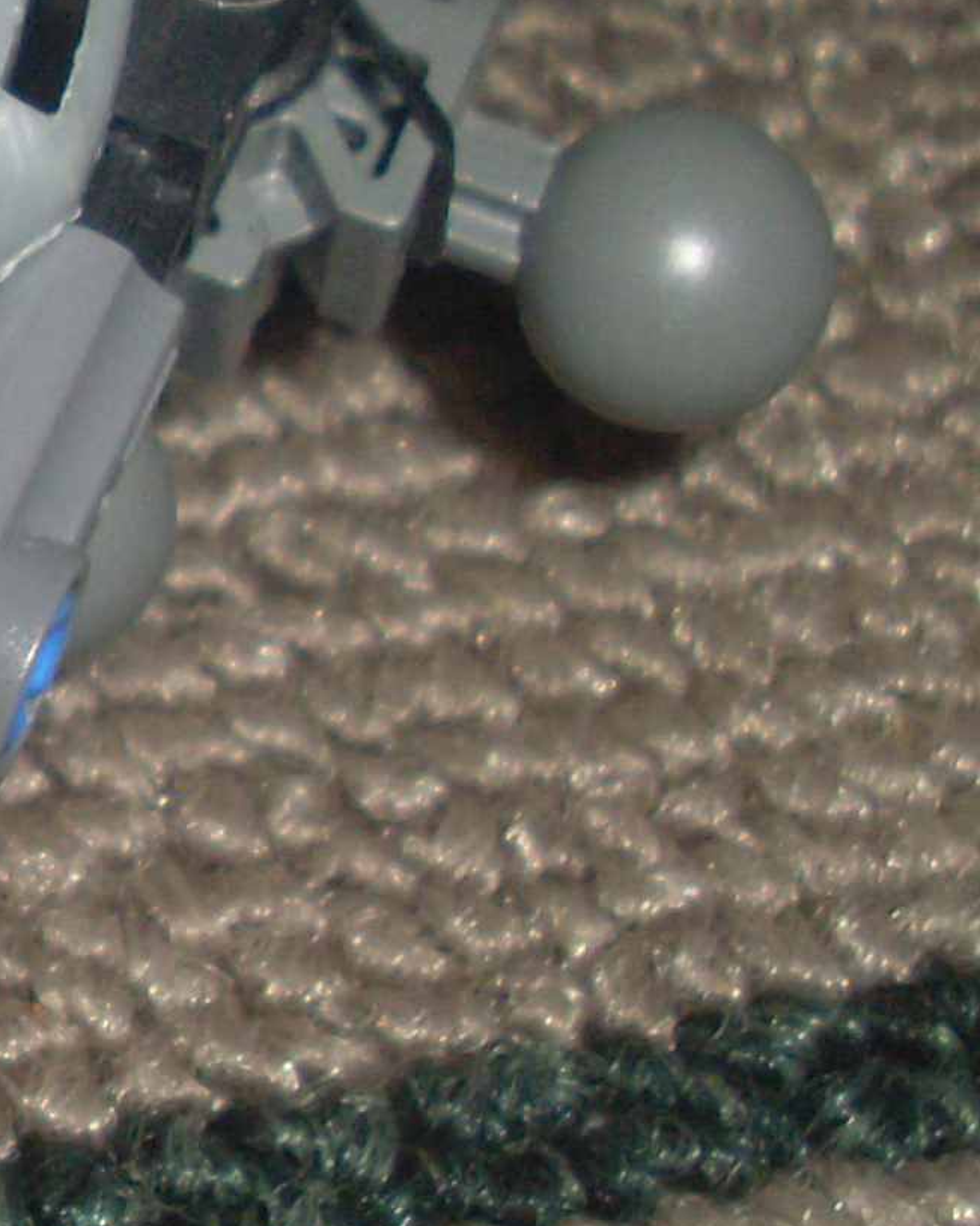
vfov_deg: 13.8
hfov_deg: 10.5
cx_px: -656
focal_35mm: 140
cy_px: 569
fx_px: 5077
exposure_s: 1/45
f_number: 7.7
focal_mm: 6.3
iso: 100
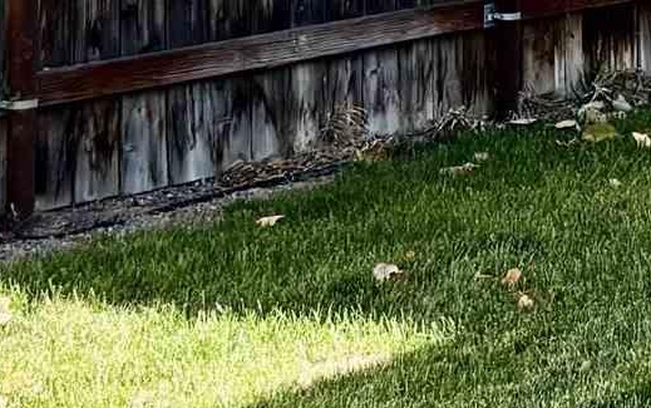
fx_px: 2893
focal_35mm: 163
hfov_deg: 10.7
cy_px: -341
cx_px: 1638
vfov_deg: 7.8
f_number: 1.6
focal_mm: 5.96
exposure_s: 1/1695
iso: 50
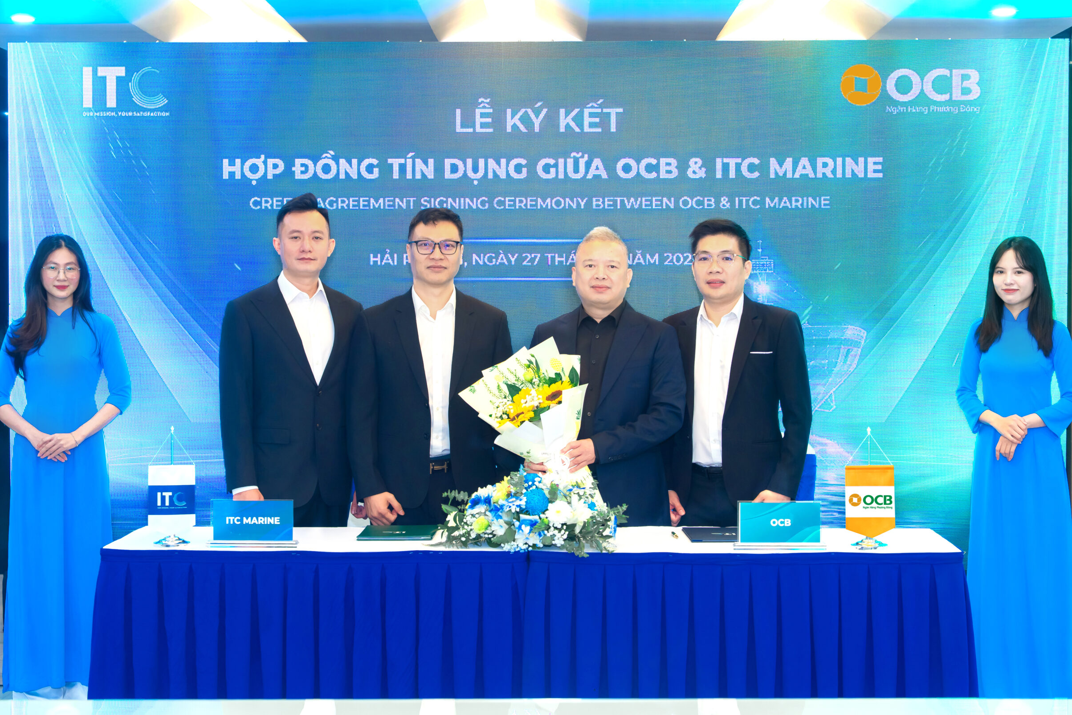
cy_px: 350
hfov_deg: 29.9
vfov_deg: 20.2
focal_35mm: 67
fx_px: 2005
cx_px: 530
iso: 800
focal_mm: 63.3
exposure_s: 1/125
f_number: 4
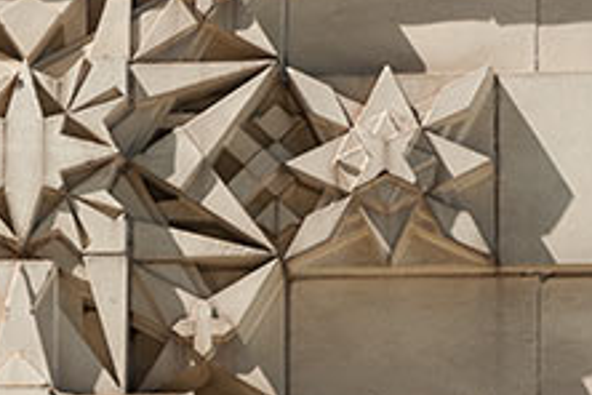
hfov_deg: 5.1
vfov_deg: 3.4
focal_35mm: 400
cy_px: 135
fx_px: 6577
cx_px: 11
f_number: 1.6
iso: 200
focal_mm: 102
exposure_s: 1/400
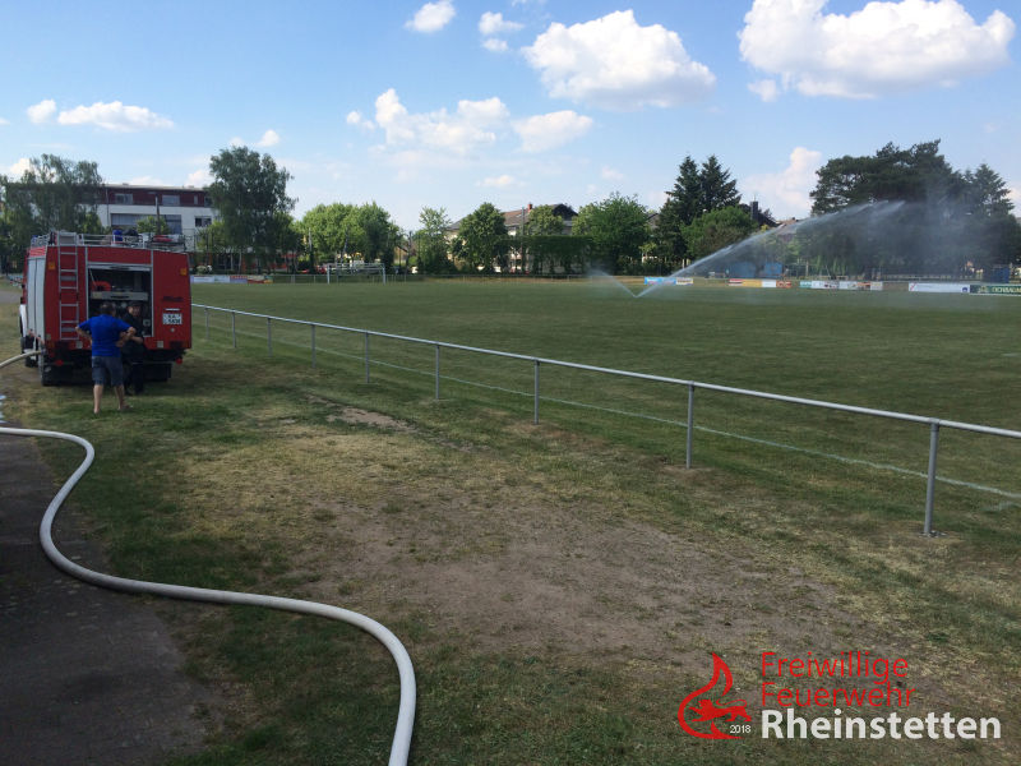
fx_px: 855
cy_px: 383
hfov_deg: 61.7
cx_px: 510
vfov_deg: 48.2
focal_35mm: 29
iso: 32
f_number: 2.2
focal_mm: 4.15
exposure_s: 1/1866
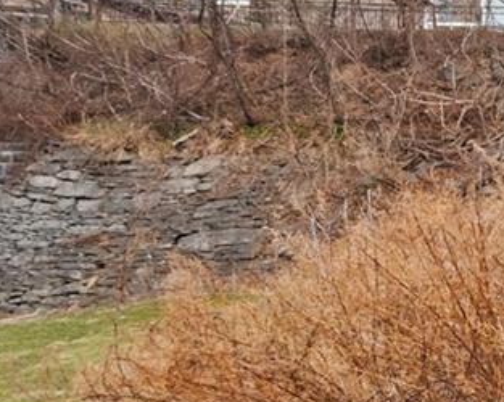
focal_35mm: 86
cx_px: 1258
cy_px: 29
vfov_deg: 17.5
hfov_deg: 14.0
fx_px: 1282
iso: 320
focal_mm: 14
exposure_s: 1/400
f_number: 8
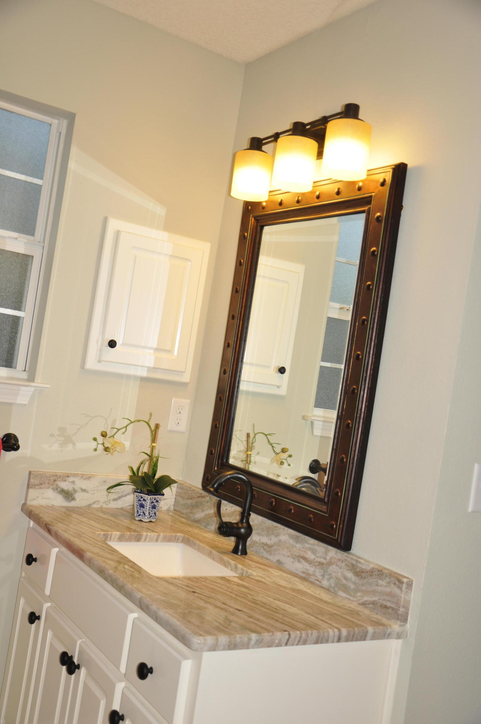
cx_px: 240
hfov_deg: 35.4
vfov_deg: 51.3
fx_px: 754
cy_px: 362
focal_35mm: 38
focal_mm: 25
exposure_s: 1/60
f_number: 4
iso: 200
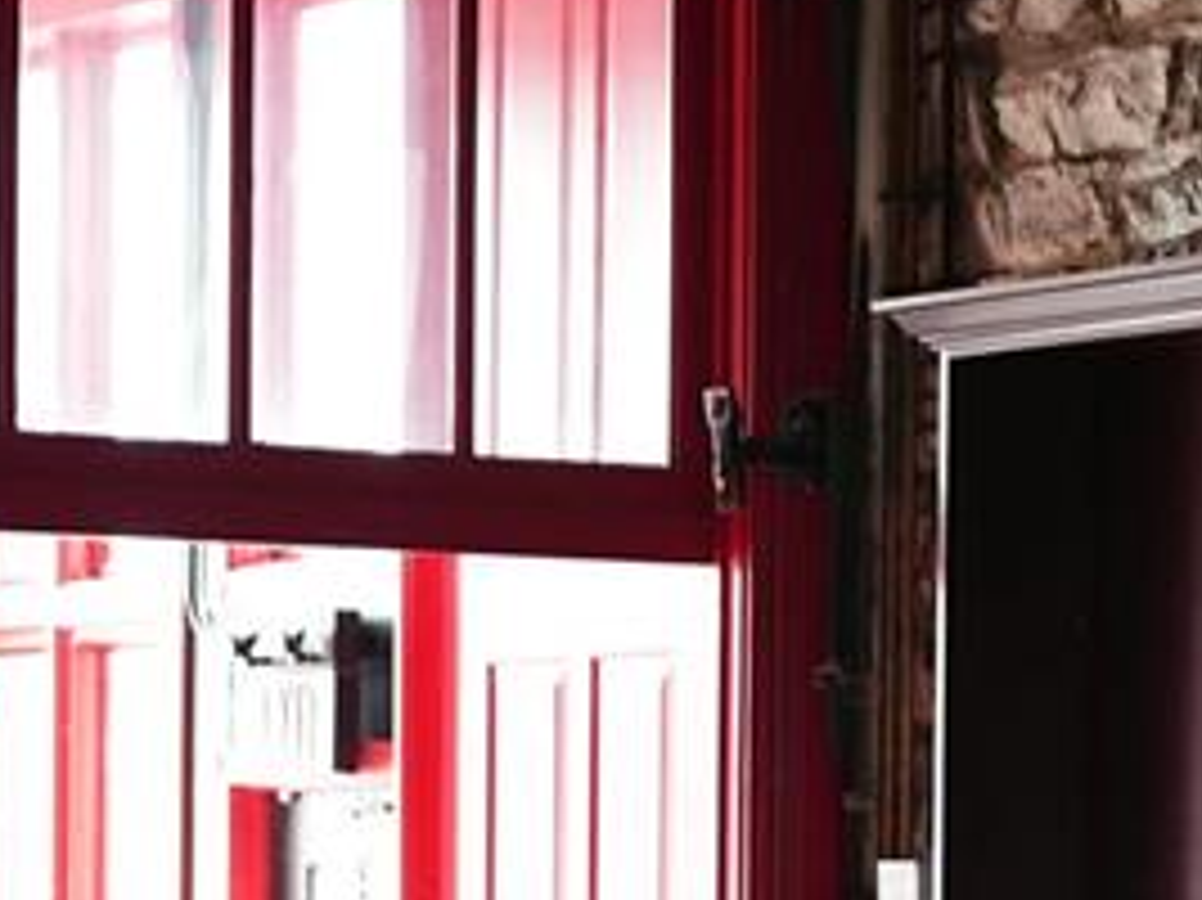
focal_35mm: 192
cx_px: 662
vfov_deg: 7.7
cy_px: 1107
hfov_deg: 10.3
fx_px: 6664
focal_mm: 35
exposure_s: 1/80
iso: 1250
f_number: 1.6
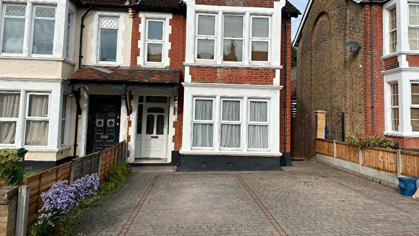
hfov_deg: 66.1
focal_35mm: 29
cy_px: 87
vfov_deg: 39.9
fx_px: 322
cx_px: 211
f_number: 1.8
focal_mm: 4.25
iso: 32
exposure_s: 1/2066
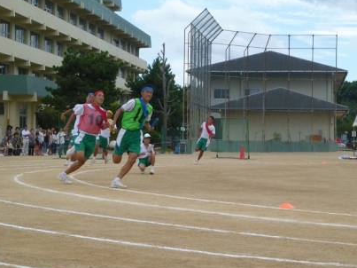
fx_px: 959
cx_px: 189
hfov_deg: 21.1
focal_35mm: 93
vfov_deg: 15.9
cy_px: 119
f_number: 5.3
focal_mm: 13.3
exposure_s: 1/500
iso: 200
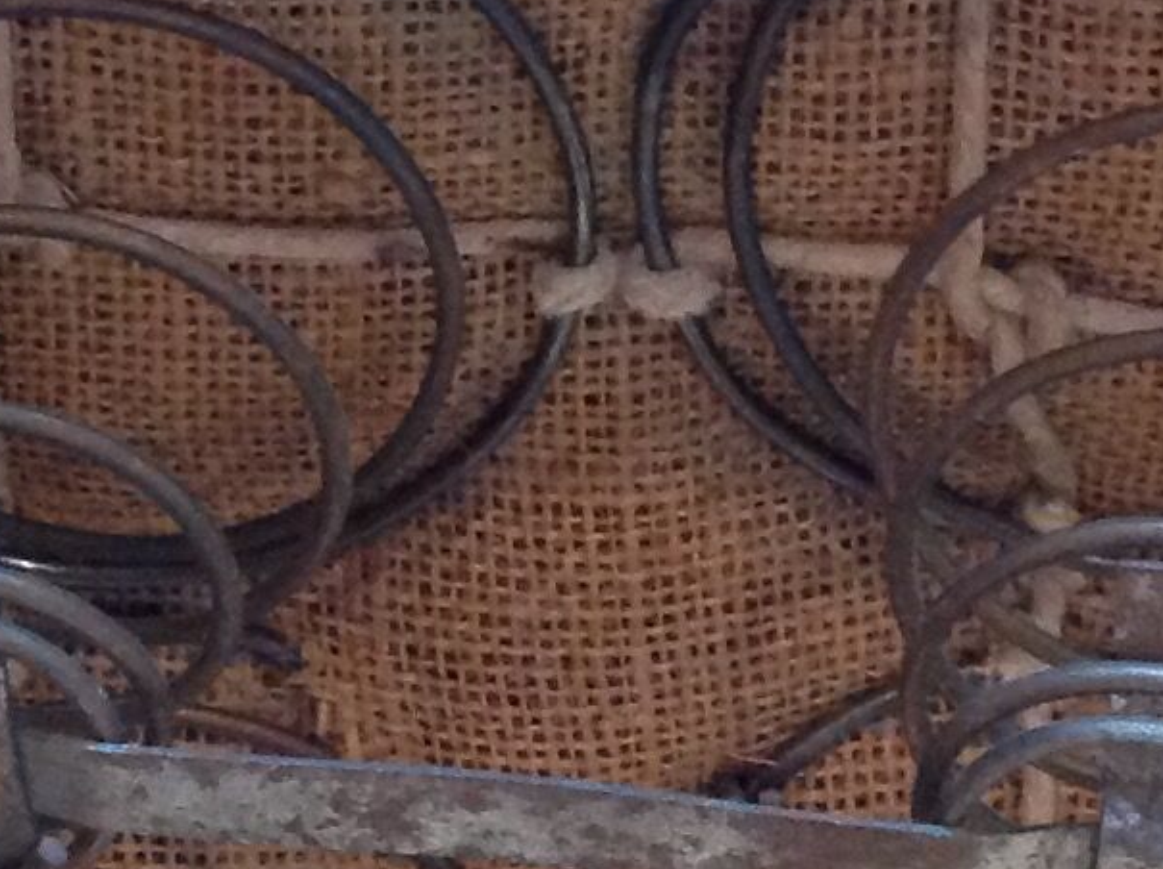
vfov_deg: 9.8
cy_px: 798
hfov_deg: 13.2
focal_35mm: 150
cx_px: 742
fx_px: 5033
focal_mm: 4.28
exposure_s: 1/15
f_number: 2.4
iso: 400
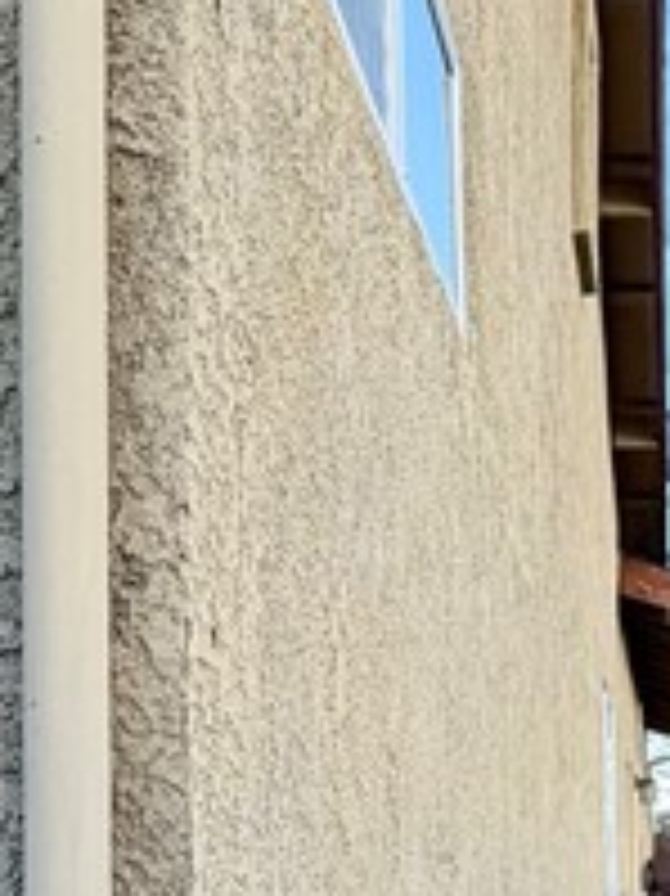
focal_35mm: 72
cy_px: 842
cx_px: 710
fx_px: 1860
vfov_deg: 26.0
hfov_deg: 19.7
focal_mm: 2.22
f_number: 2.2
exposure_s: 1/336
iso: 50
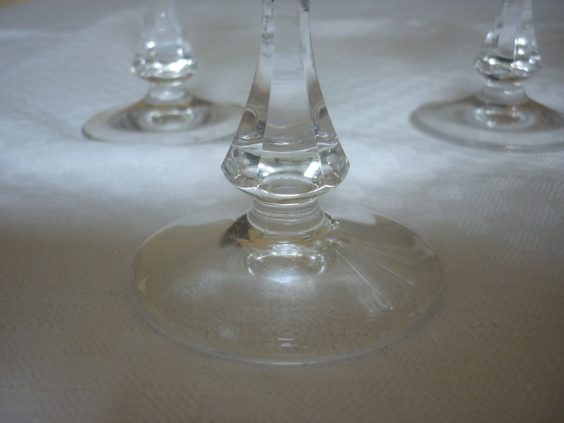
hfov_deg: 55.4
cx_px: 282
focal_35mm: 33
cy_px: 212
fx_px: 538
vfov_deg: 42.9
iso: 200
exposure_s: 1/30
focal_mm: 5.5
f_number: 2.8
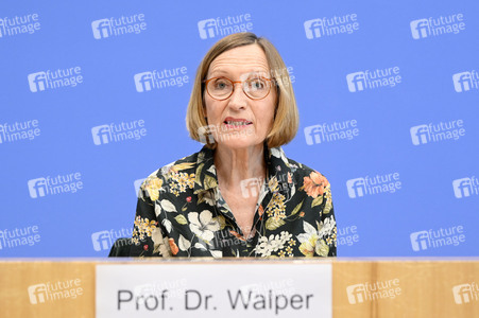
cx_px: 240
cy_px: 159
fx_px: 1130
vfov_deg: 16.0
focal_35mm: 85
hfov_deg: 23.9
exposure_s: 1/320
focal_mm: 85
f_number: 6.3
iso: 4000
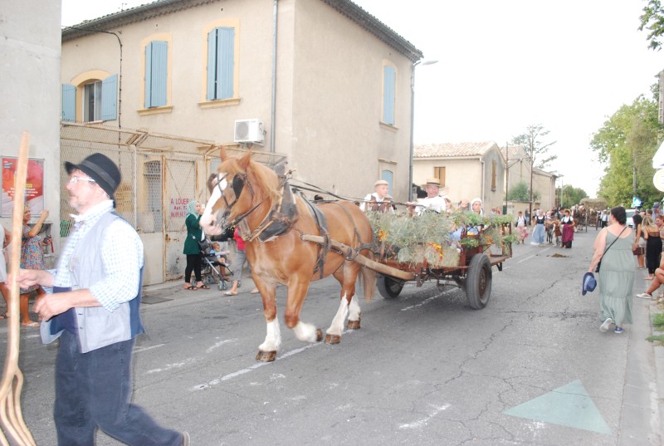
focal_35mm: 27
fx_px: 499
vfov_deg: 48.1
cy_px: 223
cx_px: 332
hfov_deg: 67.3
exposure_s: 1/60
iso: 560
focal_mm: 18
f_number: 3.5
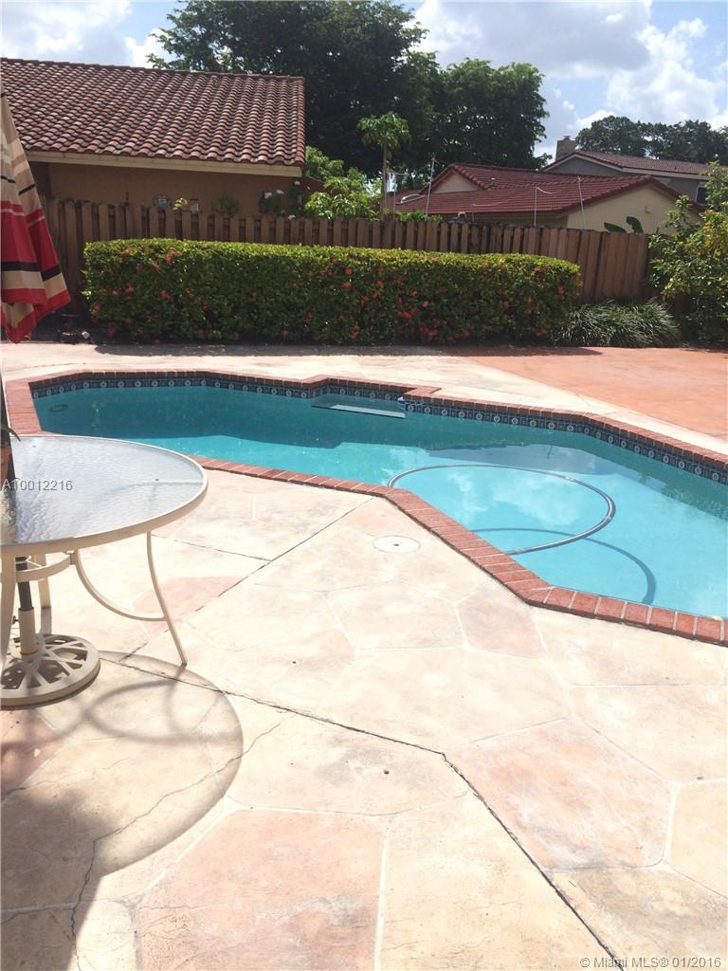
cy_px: 486
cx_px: 364
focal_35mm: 29
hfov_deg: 48.2
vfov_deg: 61.7
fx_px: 813
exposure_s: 1/4115
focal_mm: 4.15
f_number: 2.2
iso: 32
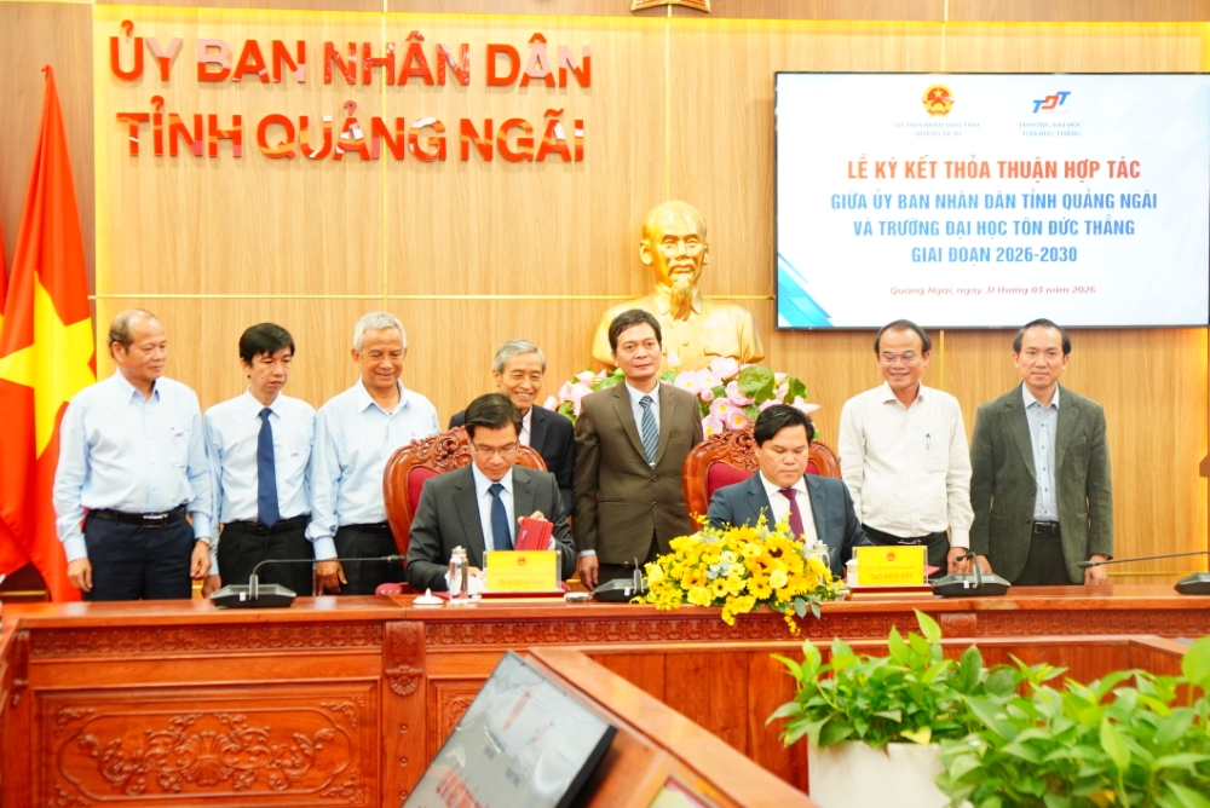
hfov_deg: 23.0
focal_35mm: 88
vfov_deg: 15.5
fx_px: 2976
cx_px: 605
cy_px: 404
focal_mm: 59
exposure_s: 1/100
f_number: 4
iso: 1600
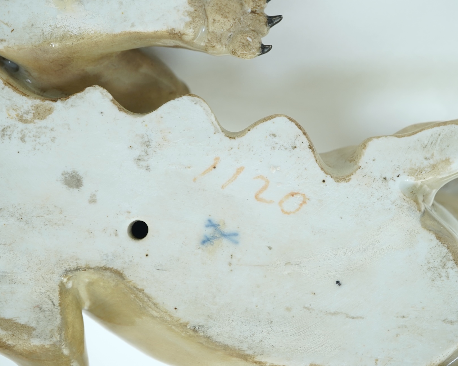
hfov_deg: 36.6
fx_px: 691
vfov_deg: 29.7
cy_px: 182
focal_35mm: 51
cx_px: 241
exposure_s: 1/50
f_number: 9
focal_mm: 30
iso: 400
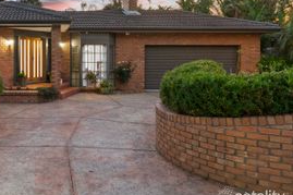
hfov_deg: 50.2
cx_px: 47
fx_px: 285
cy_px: 48
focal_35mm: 35
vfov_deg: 36.9
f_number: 7.1
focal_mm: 20
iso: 1600
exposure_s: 1/1.25
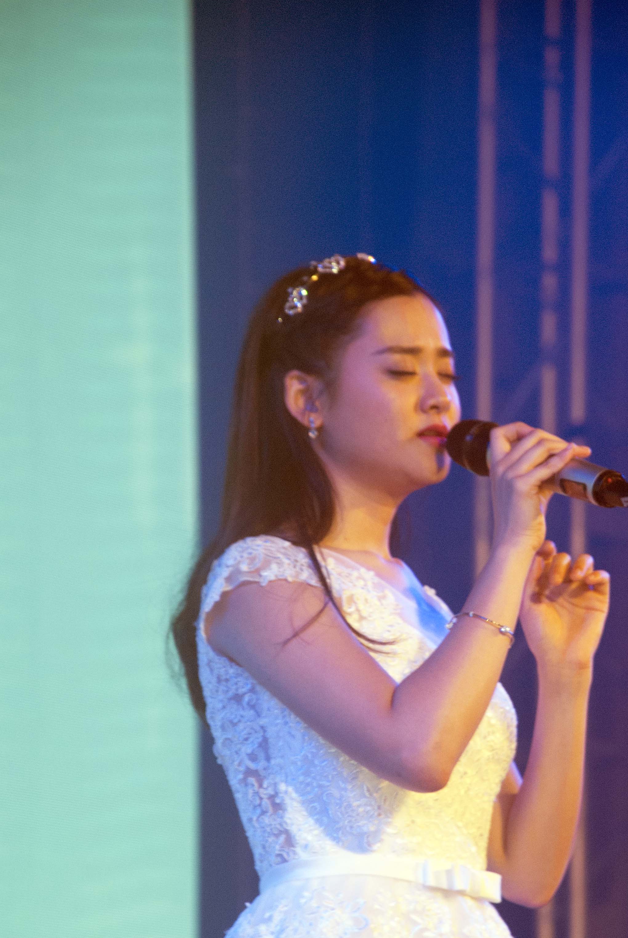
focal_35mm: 258
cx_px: 384
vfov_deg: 8.0
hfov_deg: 5.3
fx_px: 6722
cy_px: 585
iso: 640
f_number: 5.6
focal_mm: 135
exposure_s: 1/125
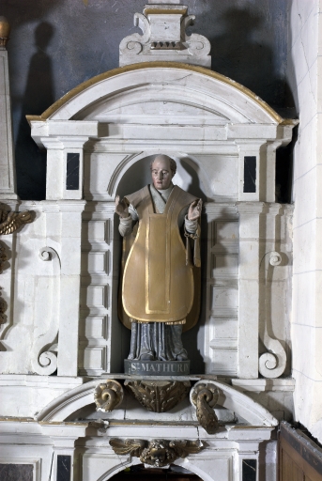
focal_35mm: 68
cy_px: 240
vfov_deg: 29.8
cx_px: 161
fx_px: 903
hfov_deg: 20.2
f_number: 10
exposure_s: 1/40
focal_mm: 45
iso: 100
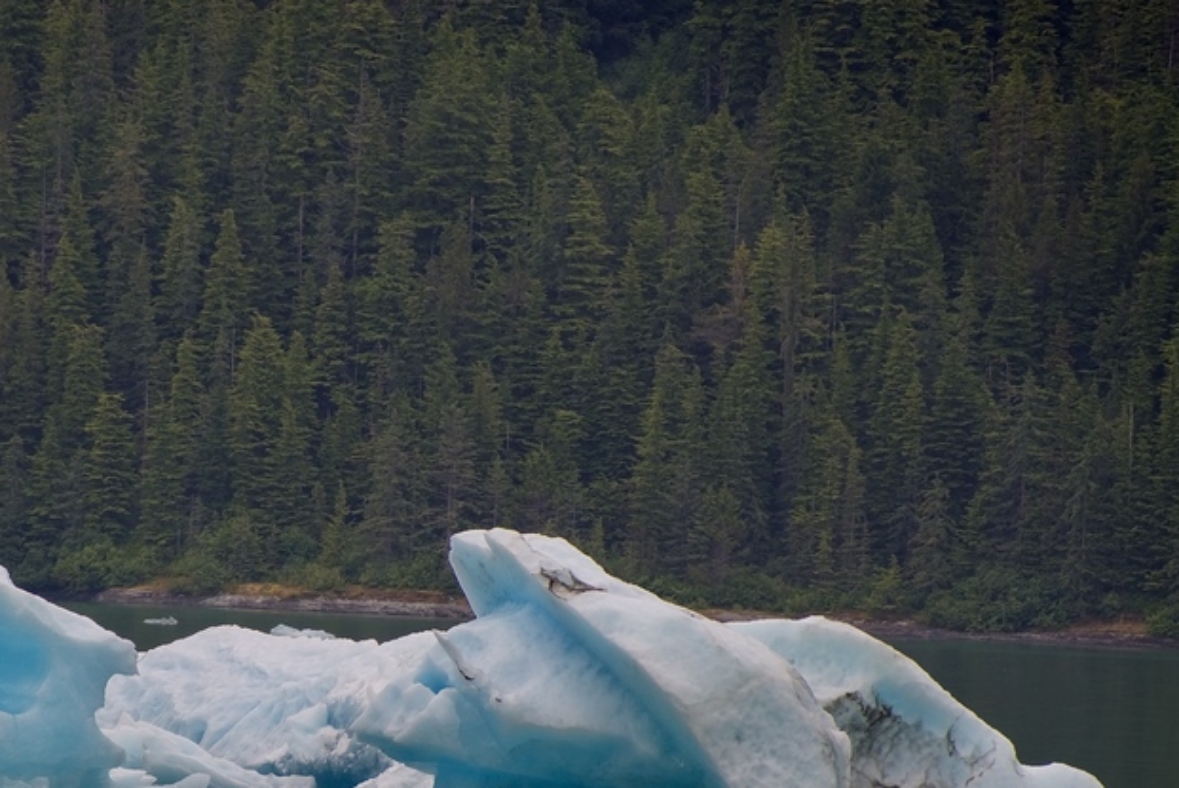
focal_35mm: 618
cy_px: 657
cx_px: 232
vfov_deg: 2.2
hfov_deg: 3.3
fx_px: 20253
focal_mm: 300
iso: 220
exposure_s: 1/640
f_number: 5.6
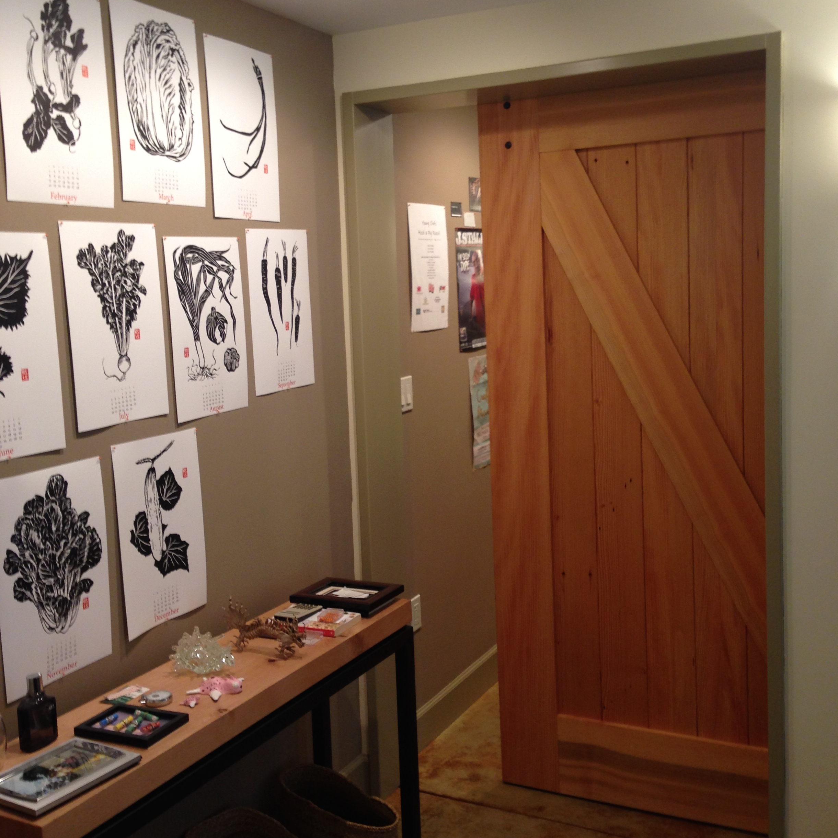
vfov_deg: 42.8
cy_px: 381
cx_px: 420
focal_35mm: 39
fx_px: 1068
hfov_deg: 42.8
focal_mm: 4.12
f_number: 2.4
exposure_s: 1/20
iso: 80
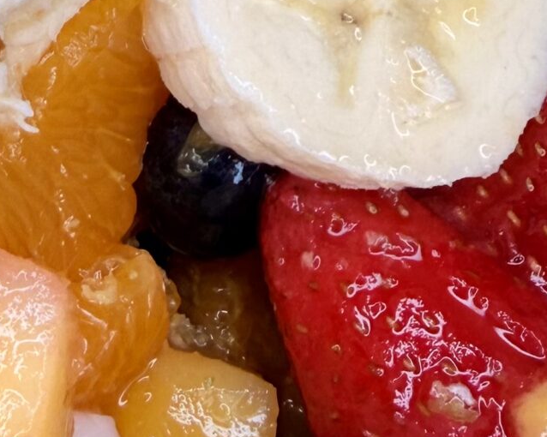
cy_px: -116
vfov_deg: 15.6
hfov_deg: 19.1
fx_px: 1521
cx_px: -132
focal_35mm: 94
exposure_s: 1/507
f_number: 2.2
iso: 50
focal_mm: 2.22
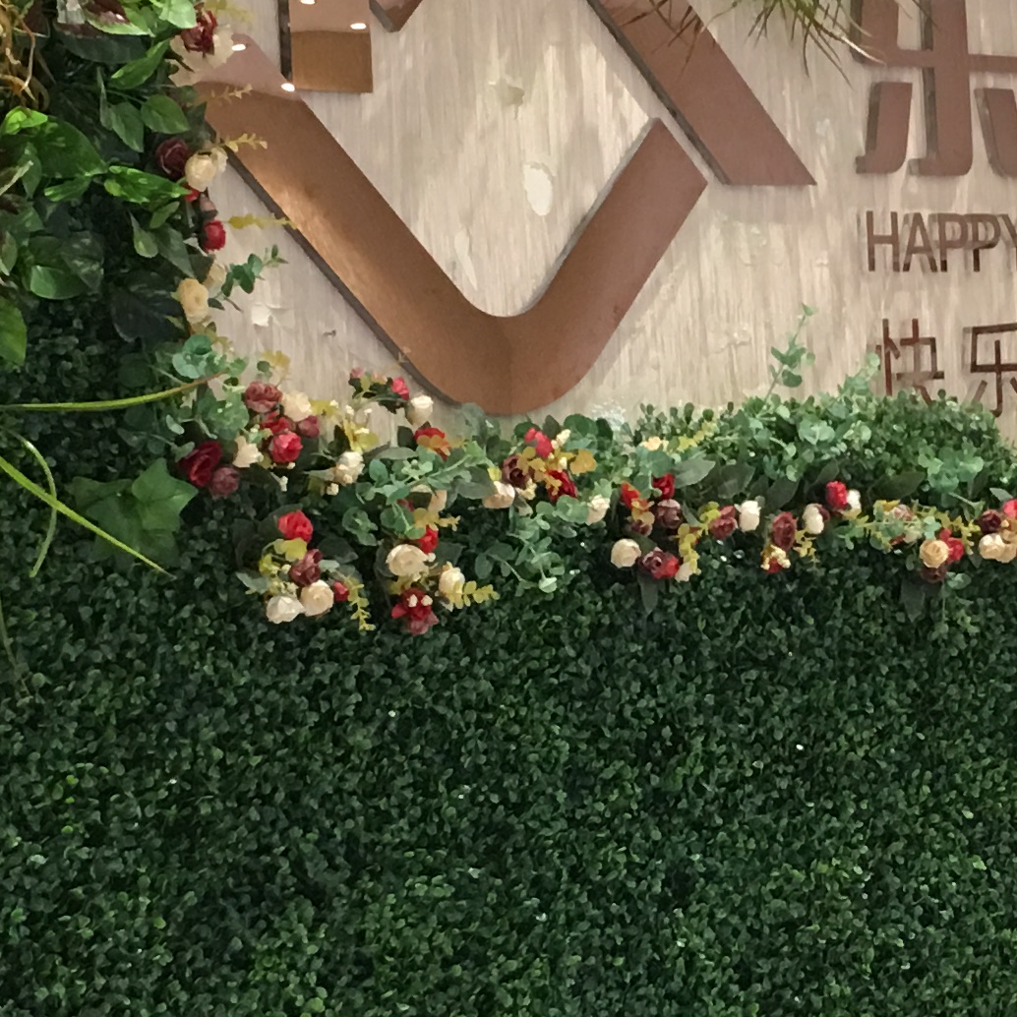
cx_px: 818
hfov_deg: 17.3
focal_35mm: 100
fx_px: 3324
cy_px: 522
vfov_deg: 17.4
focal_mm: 4.15
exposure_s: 1/17
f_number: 2.2
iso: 64
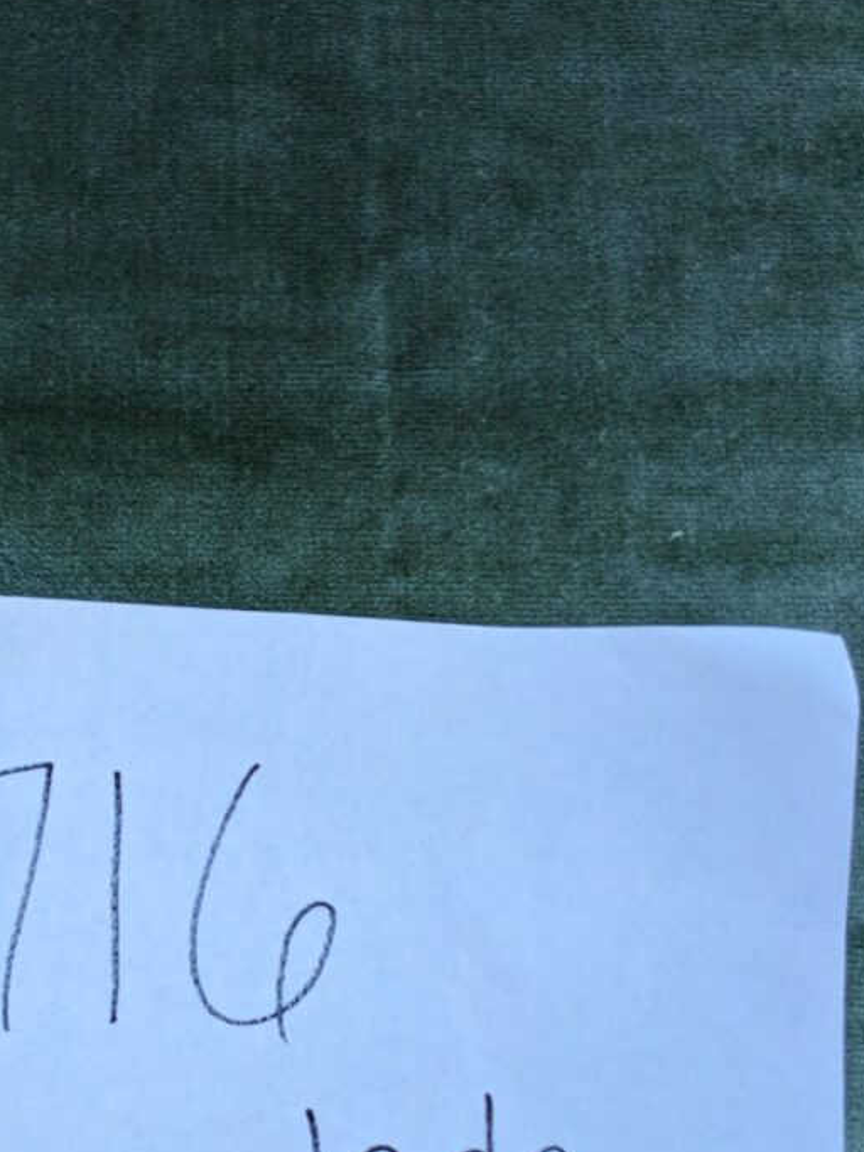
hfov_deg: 52.4
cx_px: 213
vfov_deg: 66.9
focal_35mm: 25
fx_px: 832
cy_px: 795
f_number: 2.2
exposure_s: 1/489
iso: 54
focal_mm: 2.35
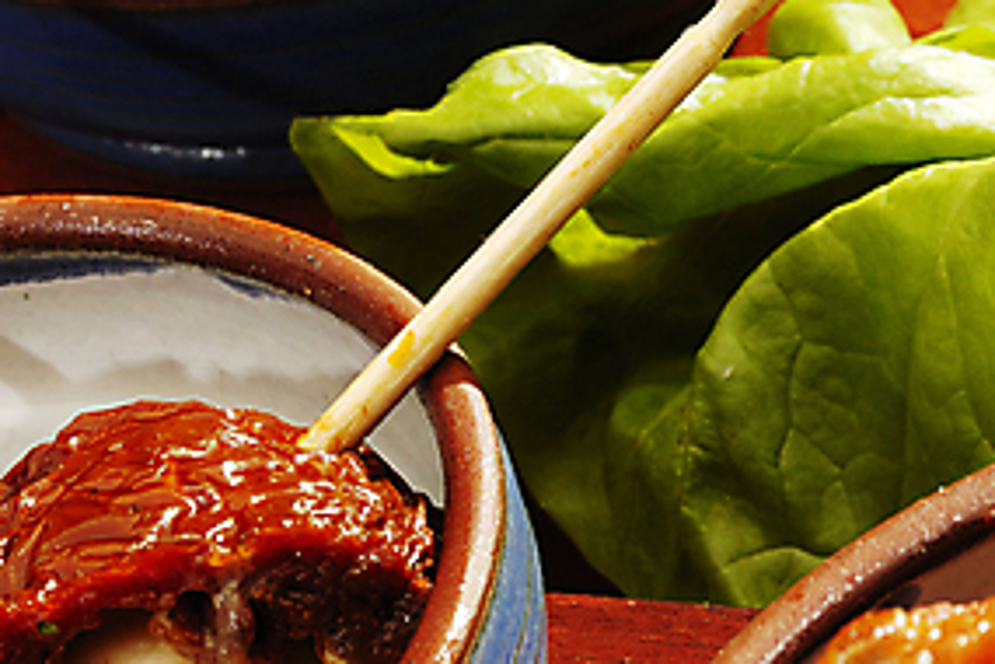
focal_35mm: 174
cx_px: 63
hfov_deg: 11.7
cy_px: 535
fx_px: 4810
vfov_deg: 7.9
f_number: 20
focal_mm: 55
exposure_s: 1/100
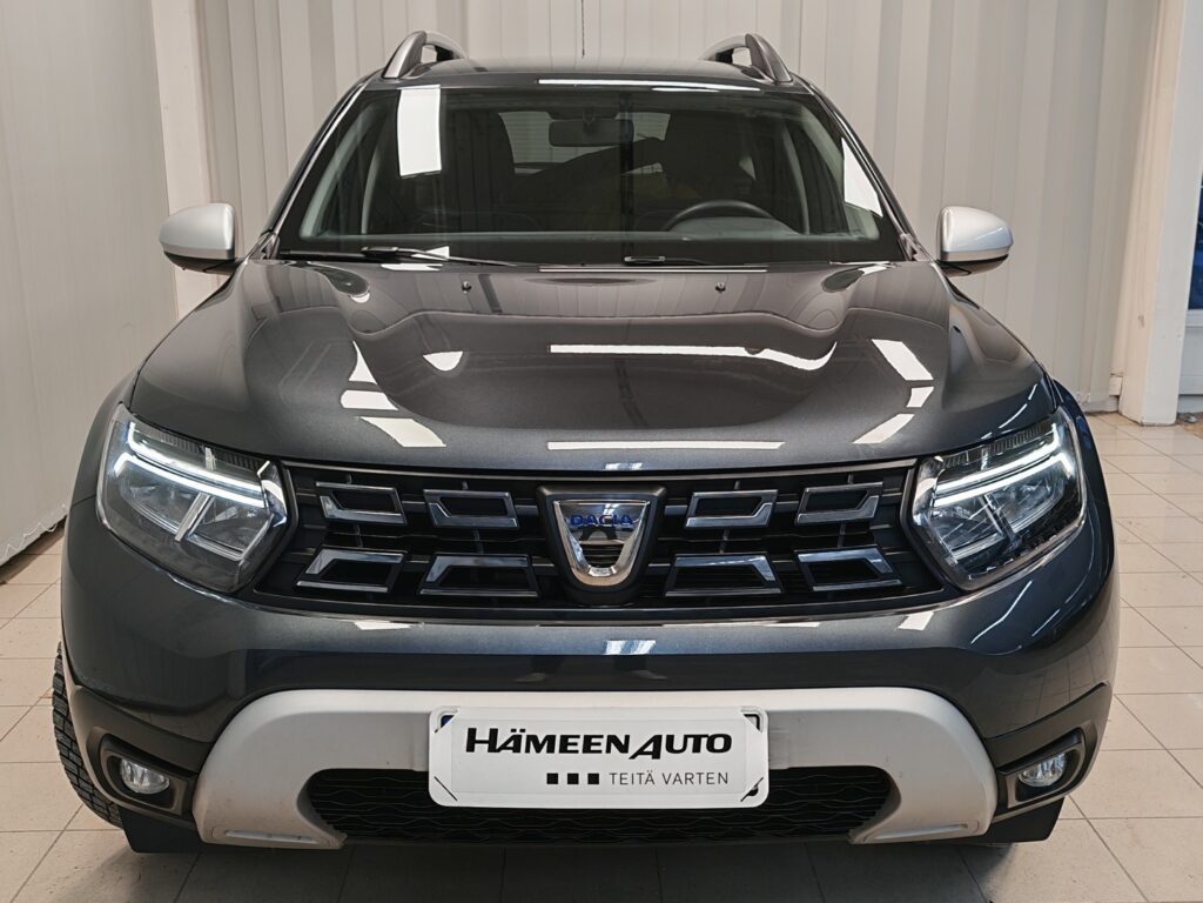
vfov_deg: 38.7
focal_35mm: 37
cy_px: 452
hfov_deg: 50.1
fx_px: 1286
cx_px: 602
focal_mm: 5.4
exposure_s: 1/100
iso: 64
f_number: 1.6
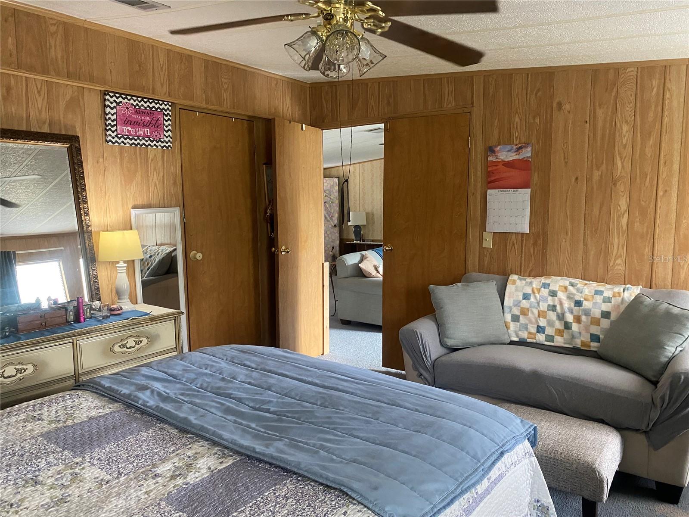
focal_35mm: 26
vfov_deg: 53.1
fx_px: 518
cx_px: 344
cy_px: 258
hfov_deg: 67.3
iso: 320
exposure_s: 1/60
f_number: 1.8
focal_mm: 4.25
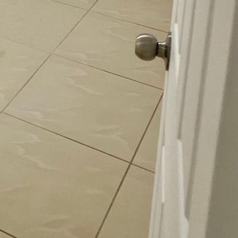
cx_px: -60
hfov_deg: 20.7
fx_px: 599
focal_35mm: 77
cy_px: -137
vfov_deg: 19.2
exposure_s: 1/60
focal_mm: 4.25
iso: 100
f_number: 1.8
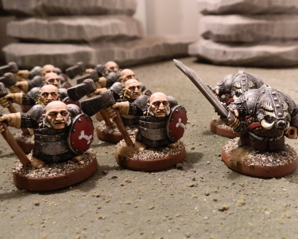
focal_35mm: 33
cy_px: 111
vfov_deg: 44.5
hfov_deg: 53.8
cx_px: 179
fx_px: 291
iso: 400
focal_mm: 5
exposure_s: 1/80
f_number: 3.1
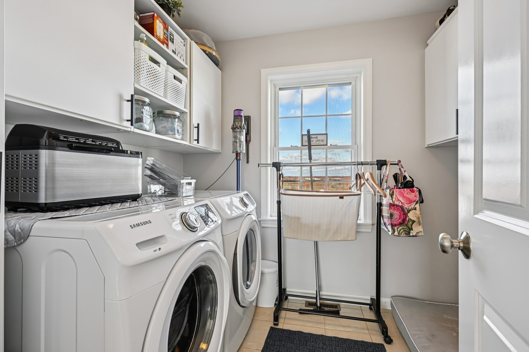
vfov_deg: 73.7
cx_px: 264
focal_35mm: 16
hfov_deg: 96.7
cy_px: 176
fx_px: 235
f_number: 8
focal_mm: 16
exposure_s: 1/20
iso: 100
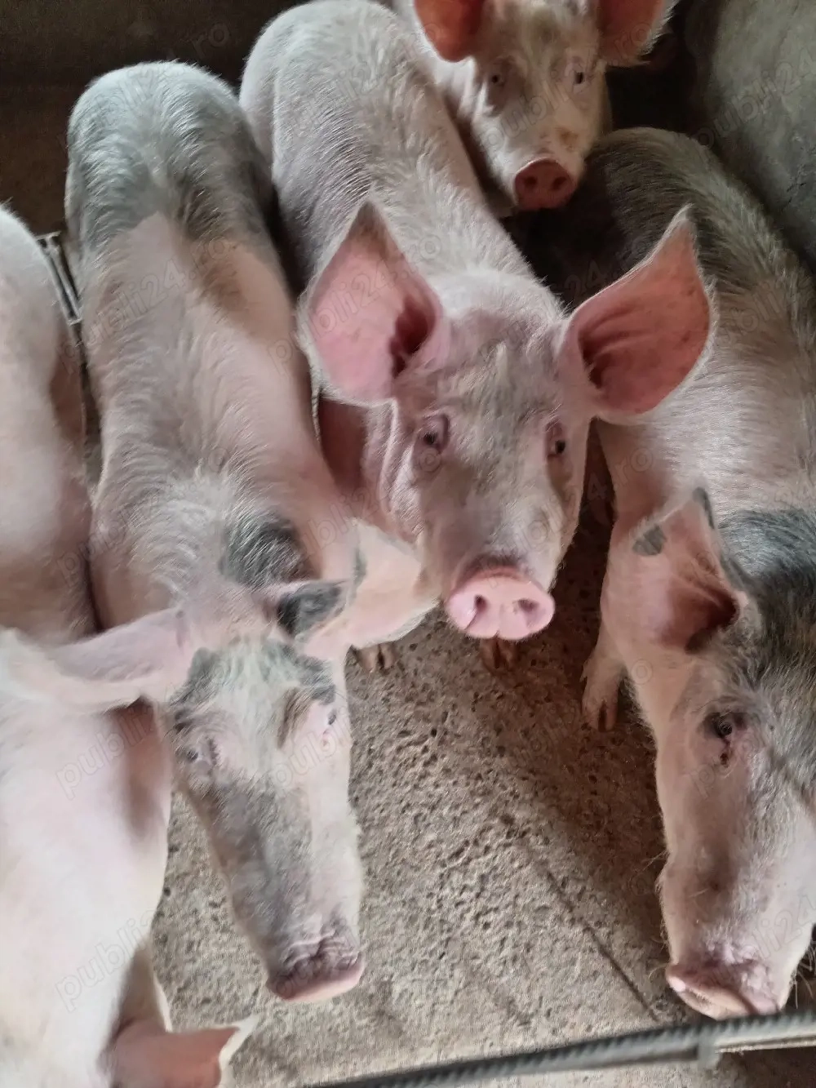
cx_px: 408
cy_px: 544
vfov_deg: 69.4
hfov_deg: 54.9
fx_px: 786
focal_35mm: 25
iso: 1066
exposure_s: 1/20
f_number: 1.8
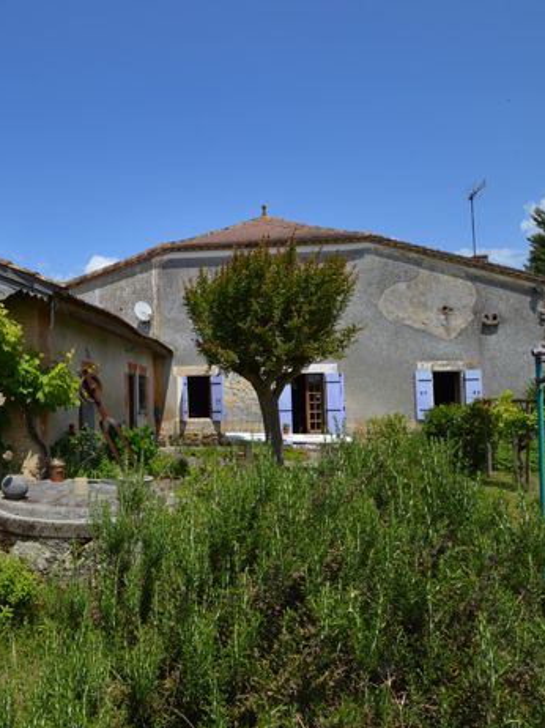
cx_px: 120
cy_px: 367
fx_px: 462
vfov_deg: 76.4
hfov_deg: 57.2
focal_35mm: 22
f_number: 8
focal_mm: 10
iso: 100
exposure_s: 1/250
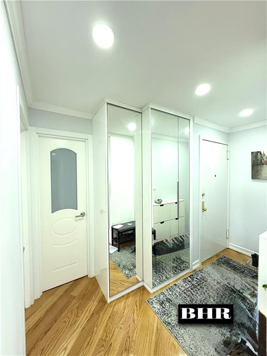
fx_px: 144
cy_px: 178
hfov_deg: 85.7
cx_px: 134
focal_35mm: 14
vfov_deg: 102.1
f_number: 2.2
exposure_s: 1/99
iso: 320
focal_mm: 2.22
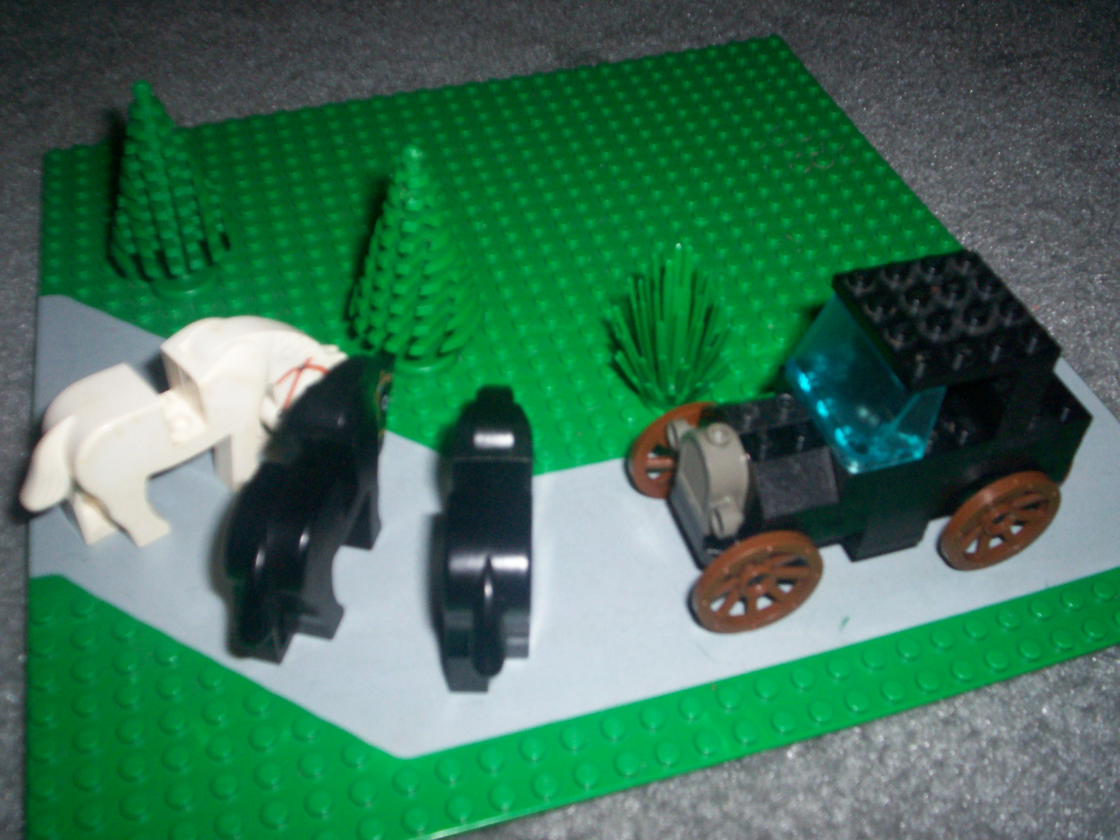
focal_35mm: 36
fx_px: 1165
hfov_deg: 51.4
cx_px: 560
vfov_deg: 39.7
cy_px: 420
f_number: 4.5
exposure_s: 1/64
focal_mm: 5.9
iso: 140
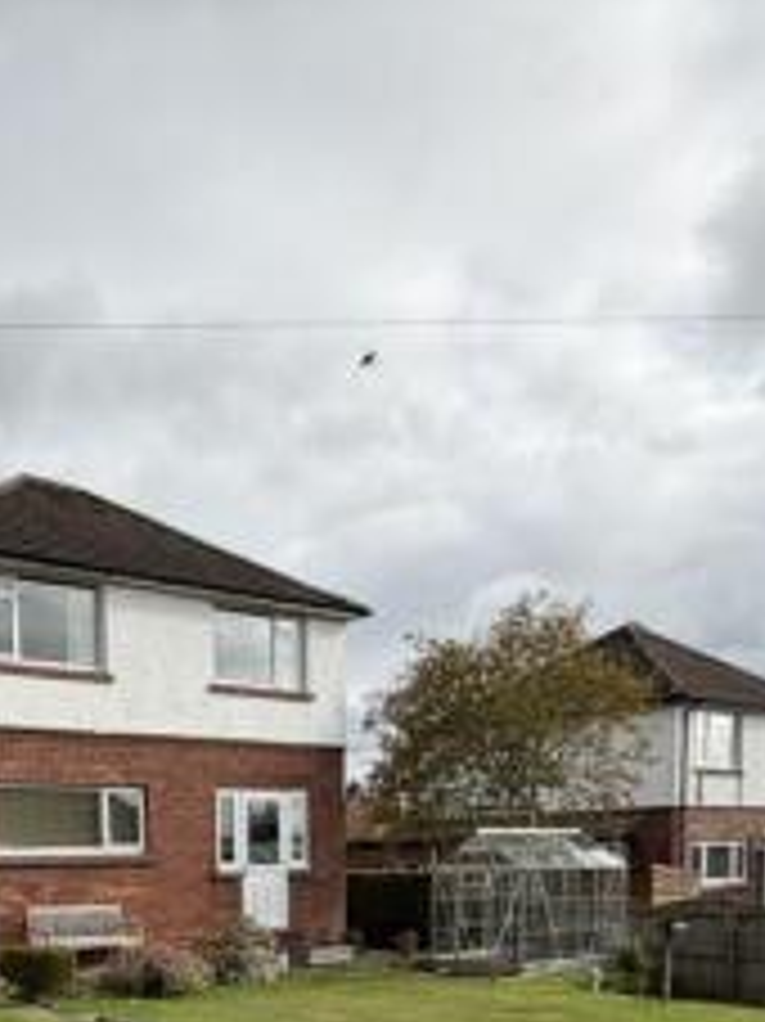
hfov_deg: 38.9
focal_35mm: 36
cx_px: 218
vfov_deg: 45.1
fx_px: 1062
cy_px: 975
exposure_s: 1/770
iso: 25
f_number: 2.2
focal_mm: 2.22
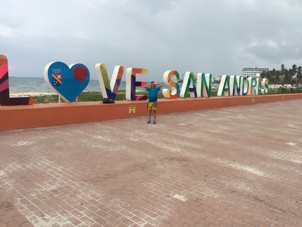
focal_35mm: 29
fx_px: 253
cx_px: 151
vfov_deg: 48.2
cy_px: 114
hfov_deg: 61.7
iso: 32
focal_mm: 4.15
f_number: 2.2
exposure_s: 1/2740
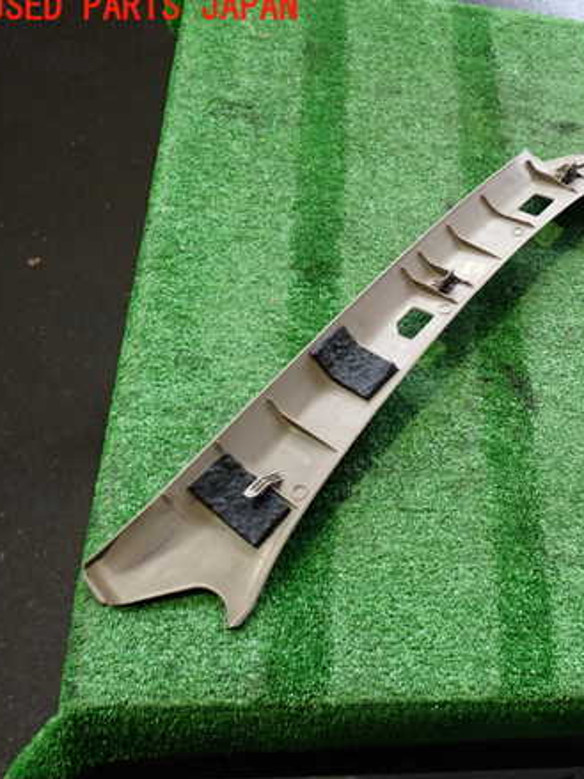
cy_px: 385
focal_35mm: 41
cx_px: 508
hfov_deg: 33.5
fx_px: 923
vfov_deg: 45.8
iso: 200
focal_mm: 5.4
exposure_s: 1/30
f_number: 2.3
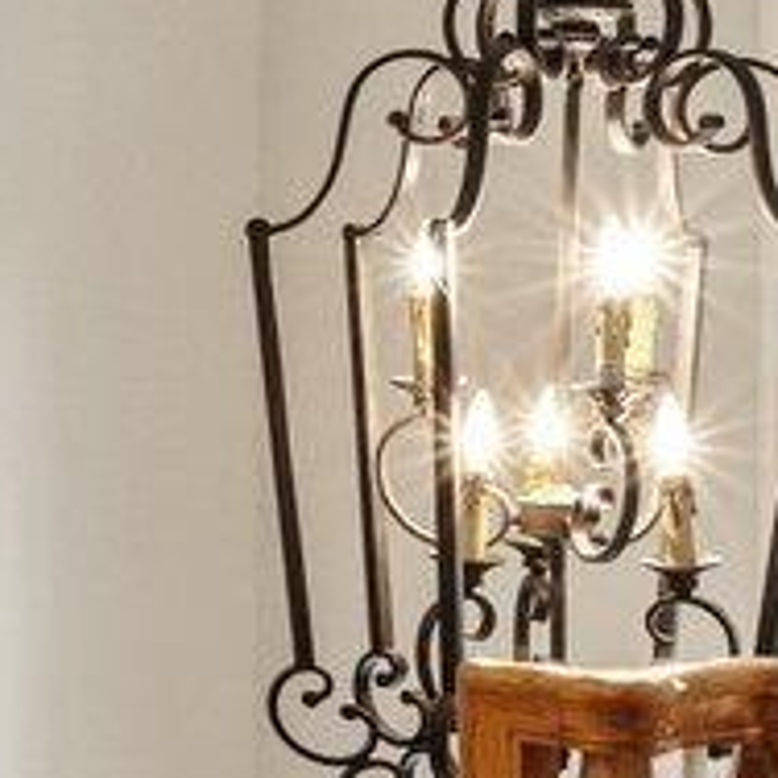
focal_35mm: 148
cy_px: 188
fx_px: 3763
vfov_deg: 11.8
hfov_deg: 10.6
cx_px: -906
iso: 250
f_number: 8
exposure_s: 1/6
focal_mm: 16
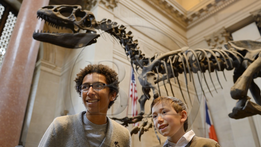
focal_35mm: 26
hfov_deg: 71.9
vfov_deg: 44.2
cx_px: 132
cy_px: 88
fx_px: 180
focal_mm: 24
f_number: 2.8
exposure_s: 1/100
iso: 1600
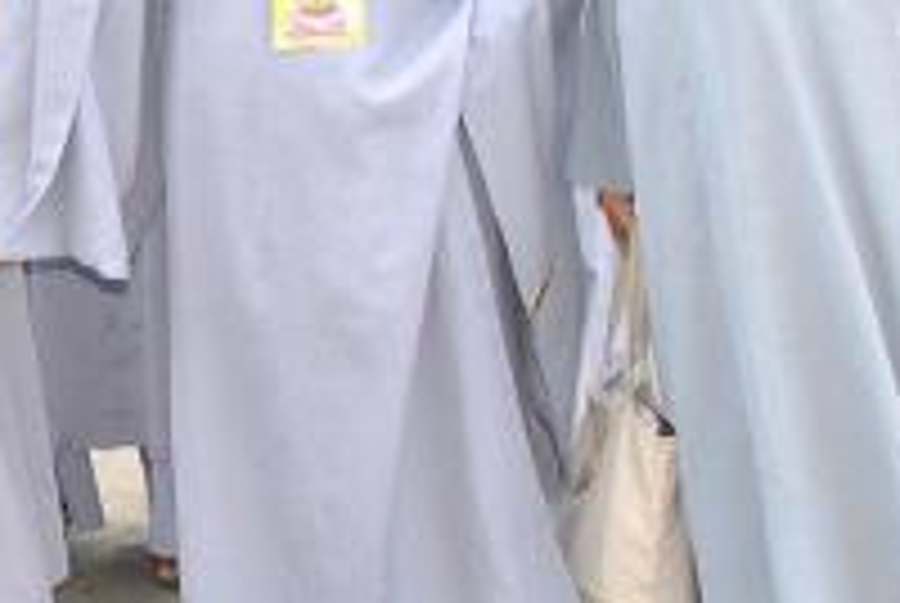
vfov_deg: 11.8
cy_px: -43
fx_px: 2879
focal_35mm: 115
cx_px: -117
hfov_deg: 17.1
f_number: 5
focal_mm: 24
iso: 200
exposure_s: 1/100
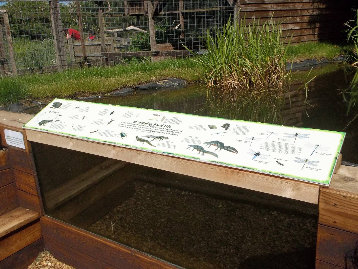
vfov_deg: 42.9
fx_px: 341
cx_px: 179
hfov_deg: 55.4
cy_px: 134
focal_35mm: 33
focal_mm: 5.9
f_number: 8
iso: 200
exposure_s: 1/1000
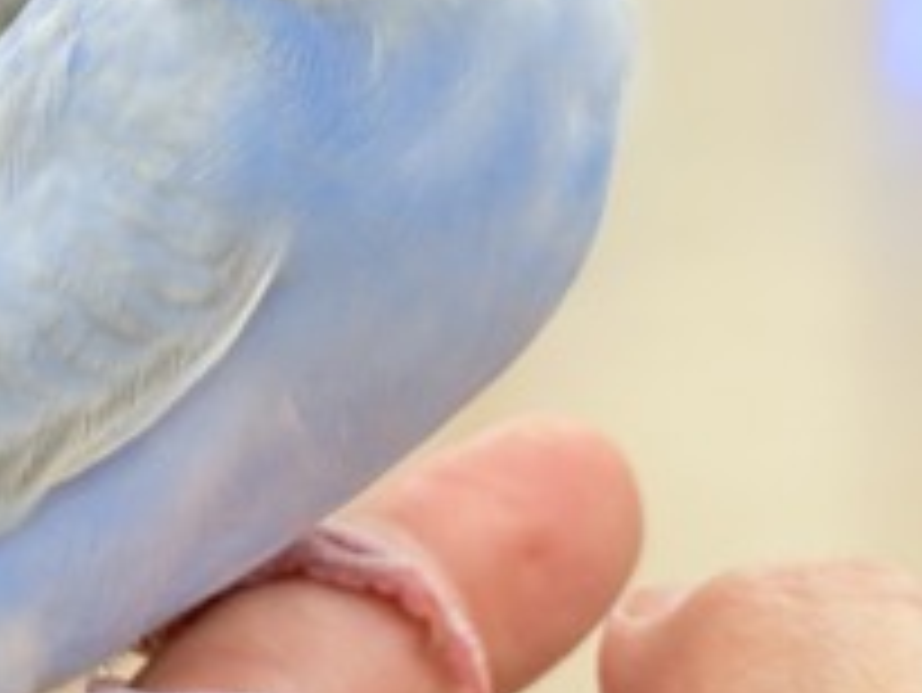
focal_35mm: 162
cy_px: 144
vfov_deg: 9.2
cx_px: 279
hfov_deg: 12.2
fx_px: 4317
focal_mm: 5.96
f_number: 1.6
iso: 50
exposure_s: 1/50
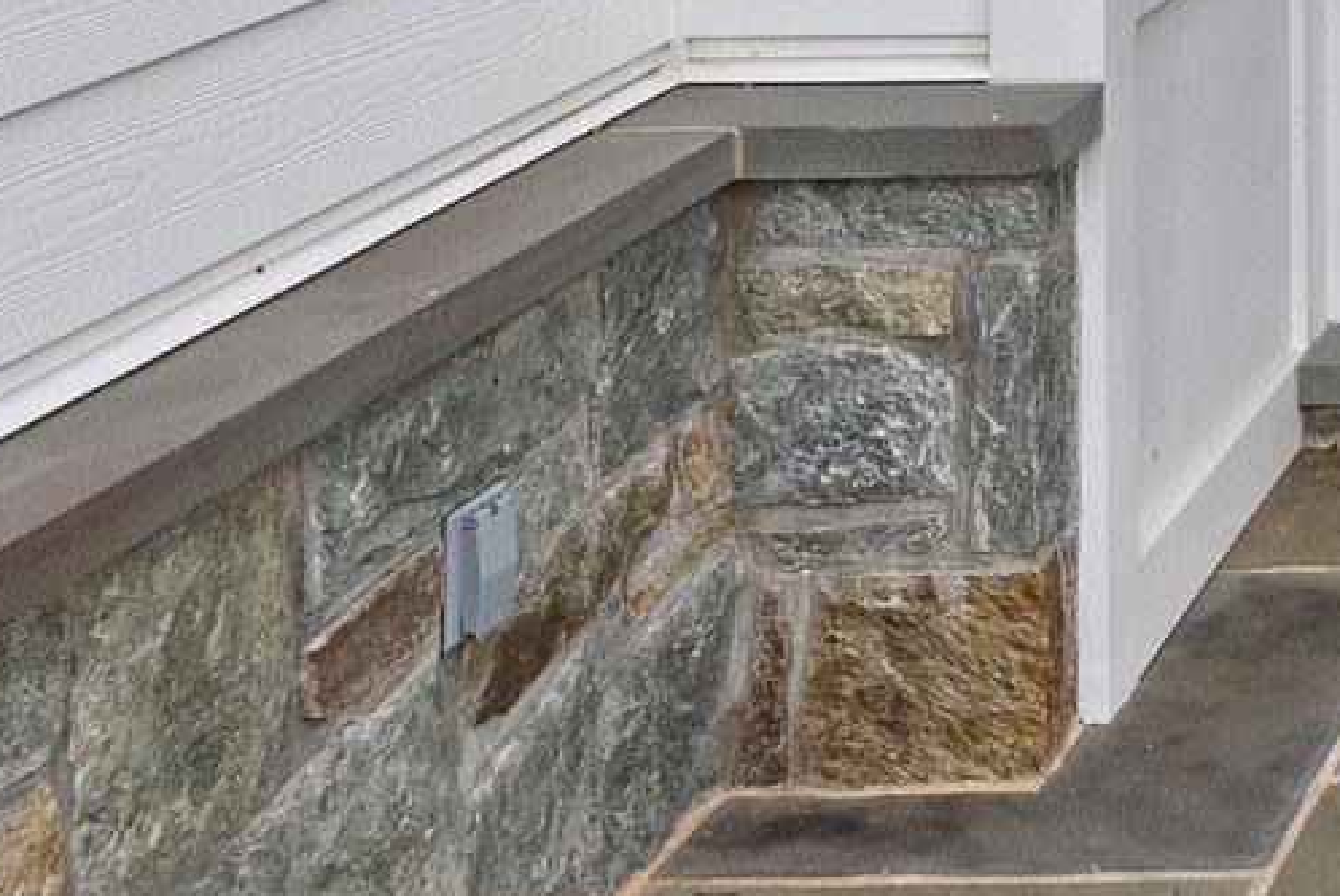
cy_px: -731
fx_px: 2833
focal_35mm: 76
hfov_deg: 21.0
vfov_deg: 15.4
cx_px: 2198
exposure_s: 1/125
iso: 200
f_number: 7.1
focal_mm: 18.5
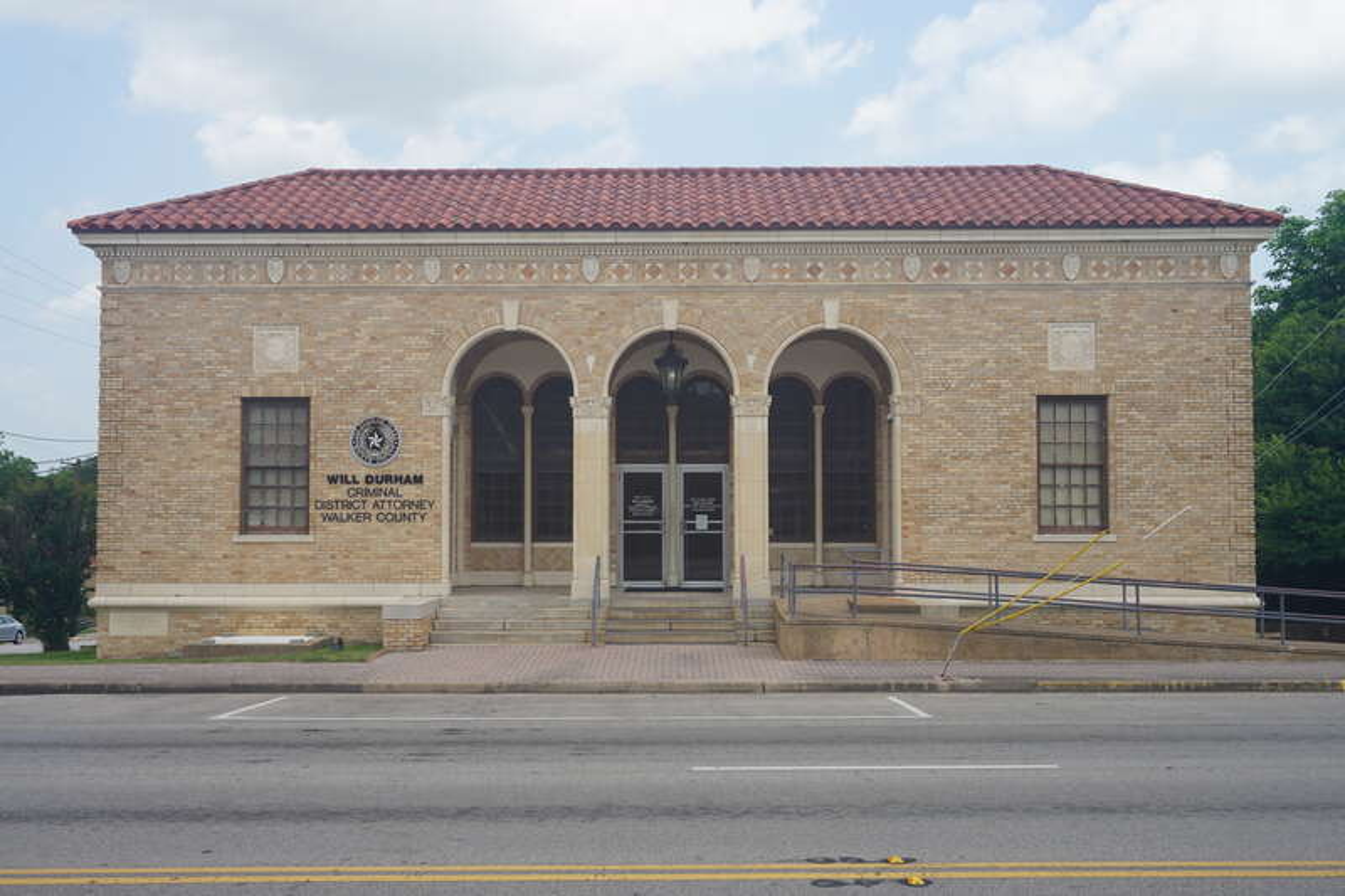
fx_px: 1345
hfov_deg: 53.1
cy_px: 448
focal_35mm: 36
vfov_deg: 36.9
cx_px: 672
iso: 100
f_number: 11
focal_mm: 24
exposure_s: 1/125
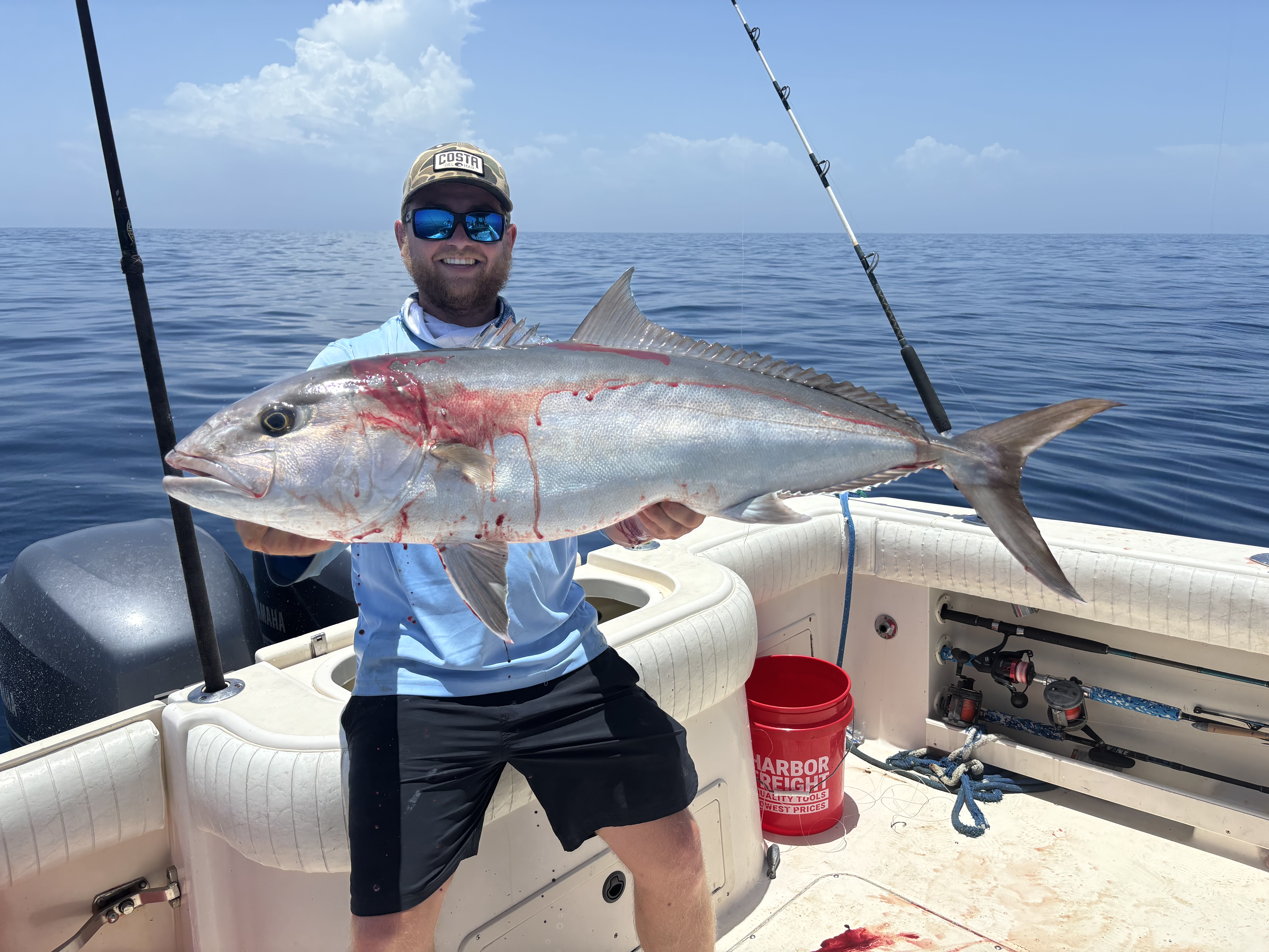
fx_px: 953
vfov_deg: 53.1
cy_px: 476
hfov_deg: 67.3
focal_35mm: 26
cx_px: 634
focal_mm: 5.96
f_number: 1.6
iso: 50
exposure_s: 1/4854
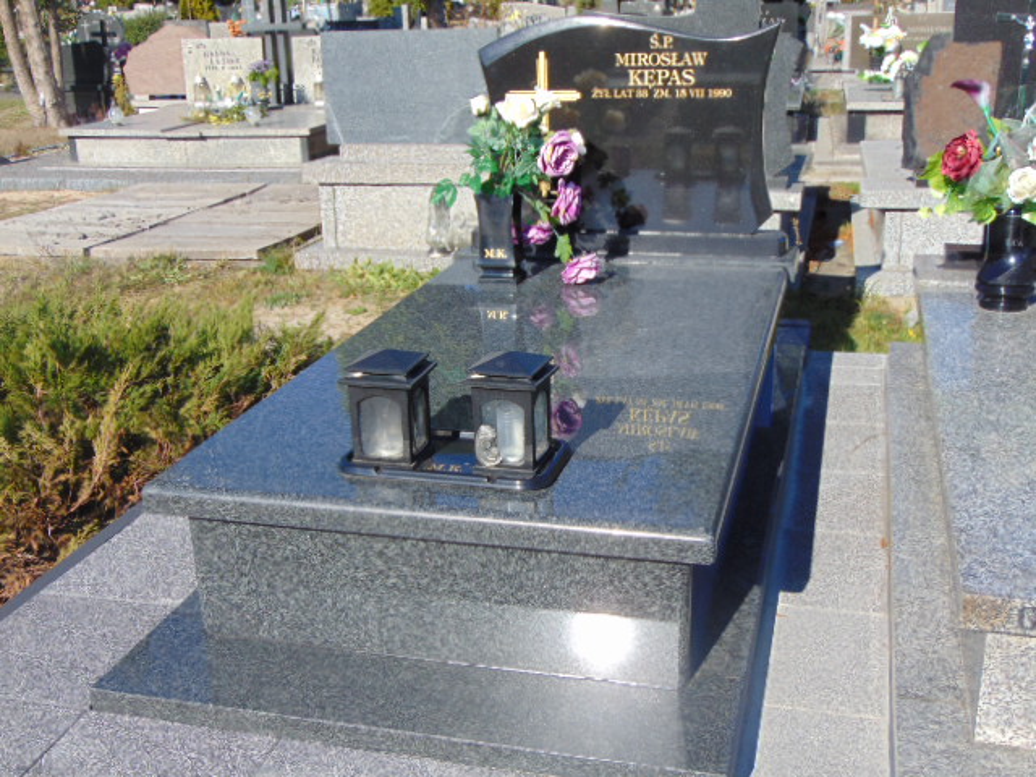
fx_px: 1257
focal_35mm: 42
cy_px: 388
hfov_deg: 44.8
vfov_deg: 34.3
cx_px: 518
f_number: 3.3
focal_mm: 7.6
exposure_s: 1/800
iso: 80
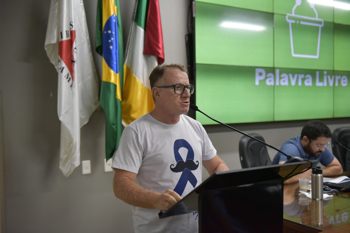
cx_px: 175
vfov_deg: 35.1
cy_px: 116
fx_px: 369
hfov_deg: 50.7
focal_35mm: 38
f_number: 2.8
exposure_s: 1/1600
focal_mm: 38
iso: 8000
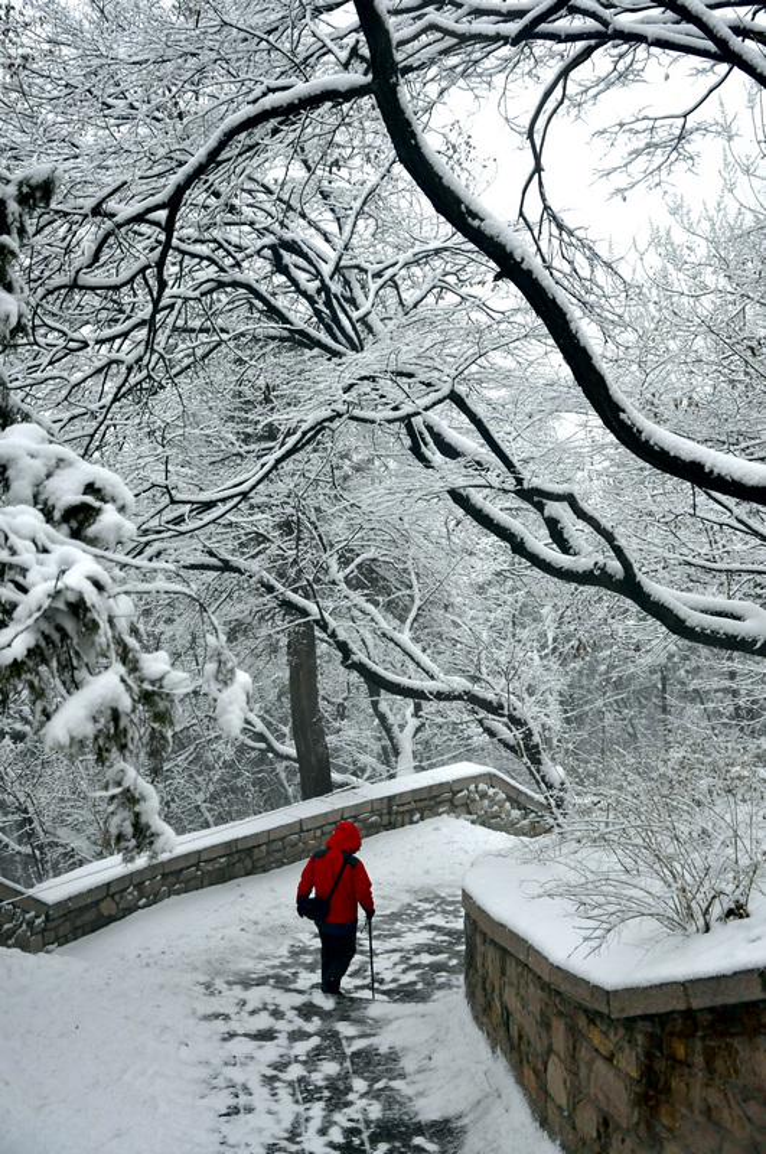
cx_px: 383
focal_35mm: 57
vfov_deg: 35.1
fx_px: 1825
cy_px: 577
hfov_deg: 23.7
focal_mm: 38
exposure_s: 1/1250
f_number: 4.5
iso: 800
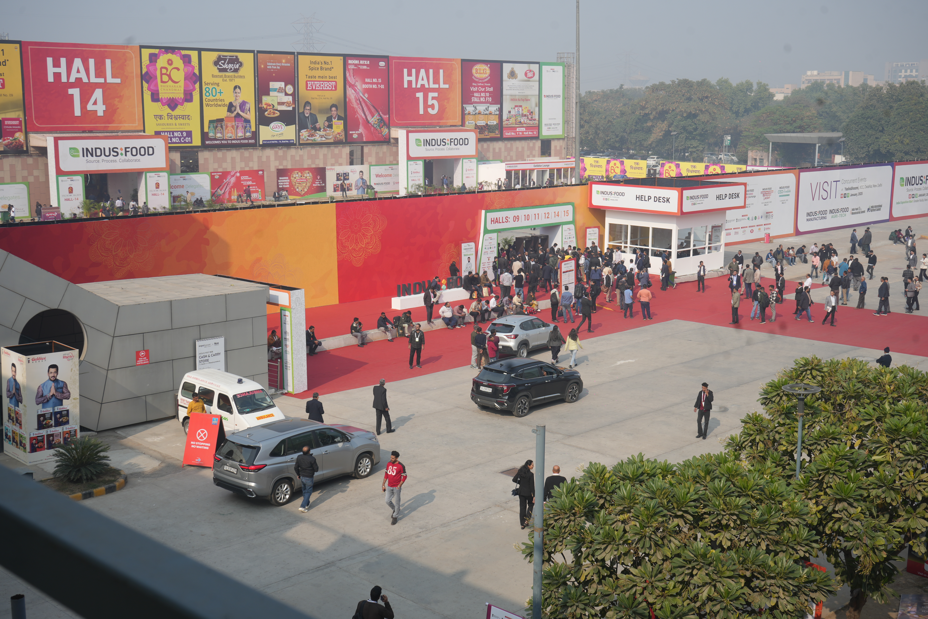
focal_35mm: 43
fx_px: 1108
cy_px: 310
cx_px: 464
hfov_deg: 45.4
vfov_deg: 31.2
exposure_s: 1/250
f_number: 9
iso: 125
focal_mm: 43
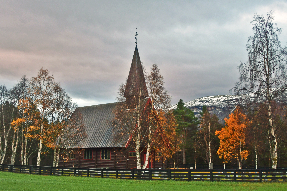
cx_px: 144
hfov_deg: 46.4
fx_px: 335
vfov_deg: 31.9
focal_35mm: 42
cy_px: 96
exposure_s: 1/50
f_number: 3.5
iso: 800
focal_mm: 28
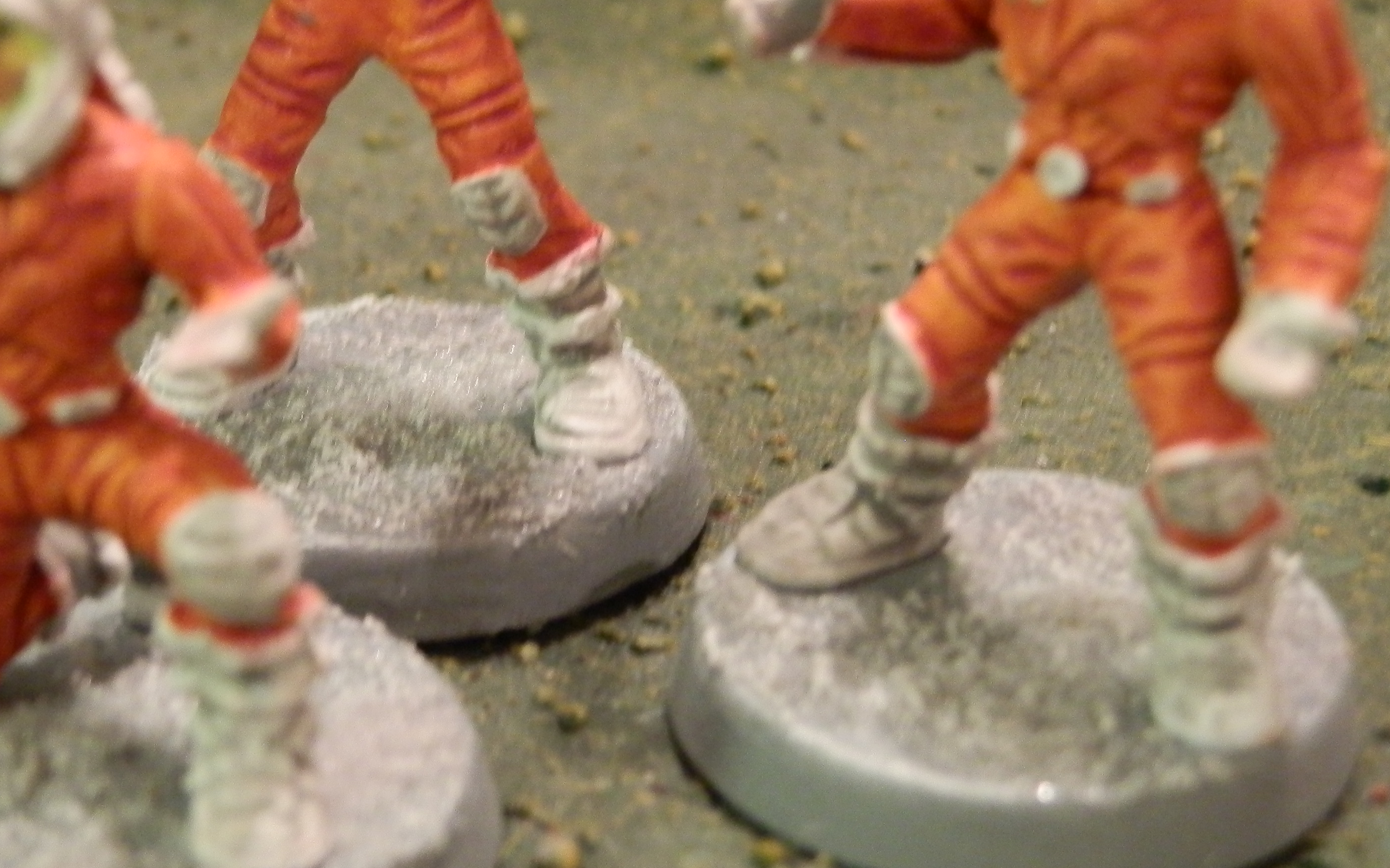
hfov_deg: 20.9
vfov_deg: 13.2
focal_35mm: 99
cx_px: 408
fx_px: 3750
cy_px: 216
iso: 320
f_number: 3.7
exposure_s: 1/8
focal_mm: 10.99
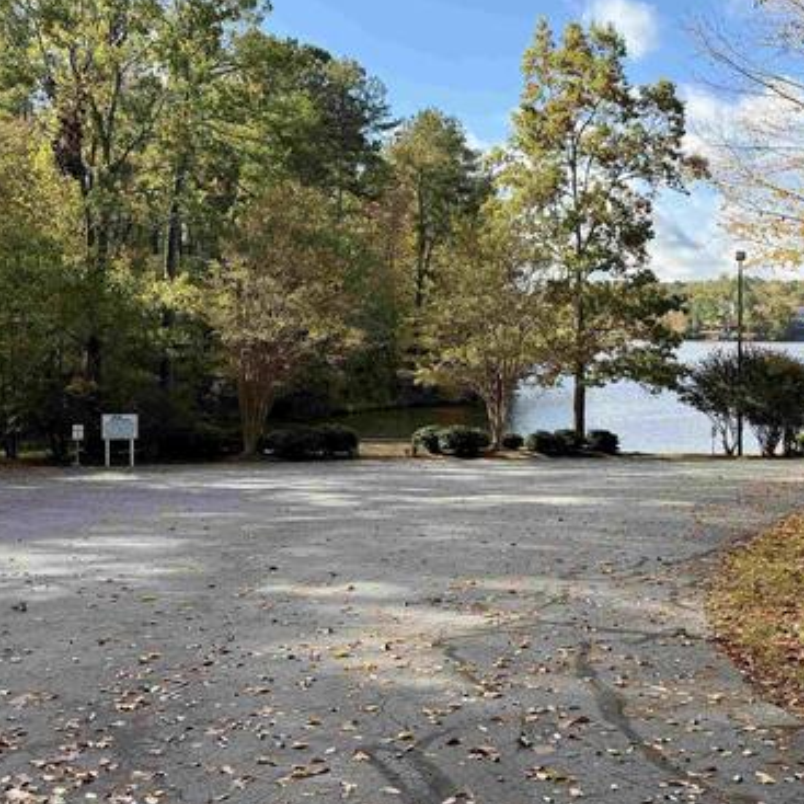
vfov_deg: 44.9
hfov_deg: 44.7
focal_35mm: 37
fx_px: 972
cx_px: 484
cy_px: 364
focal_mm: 6.76
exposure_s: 1/2000
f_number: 1.78
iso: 100
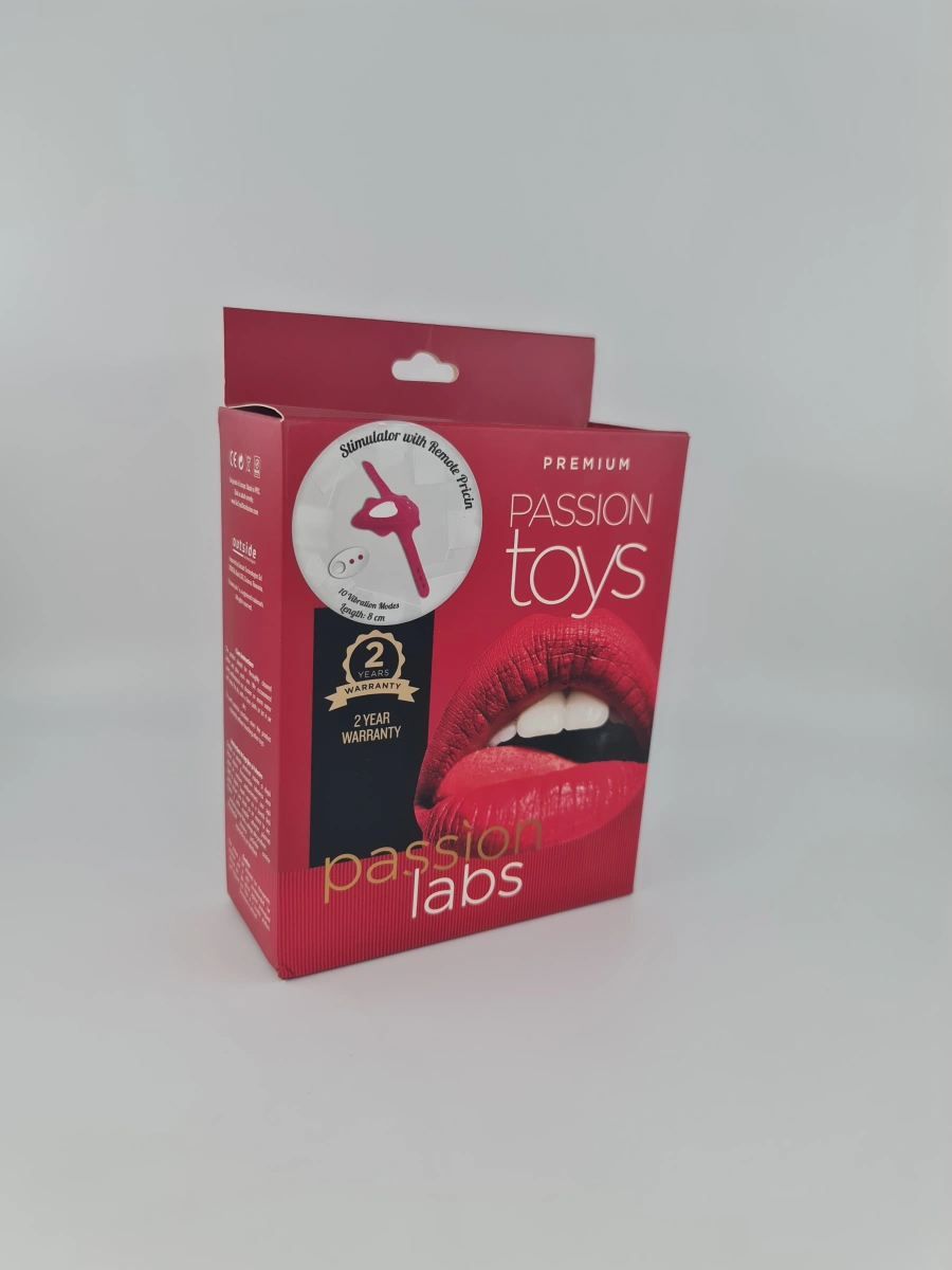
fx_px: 917
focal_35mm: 25
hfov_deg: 54.9
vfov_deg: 69.4
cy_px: 635
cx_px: 476
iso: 50
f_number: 1.8
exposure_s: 1/427
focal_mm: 7
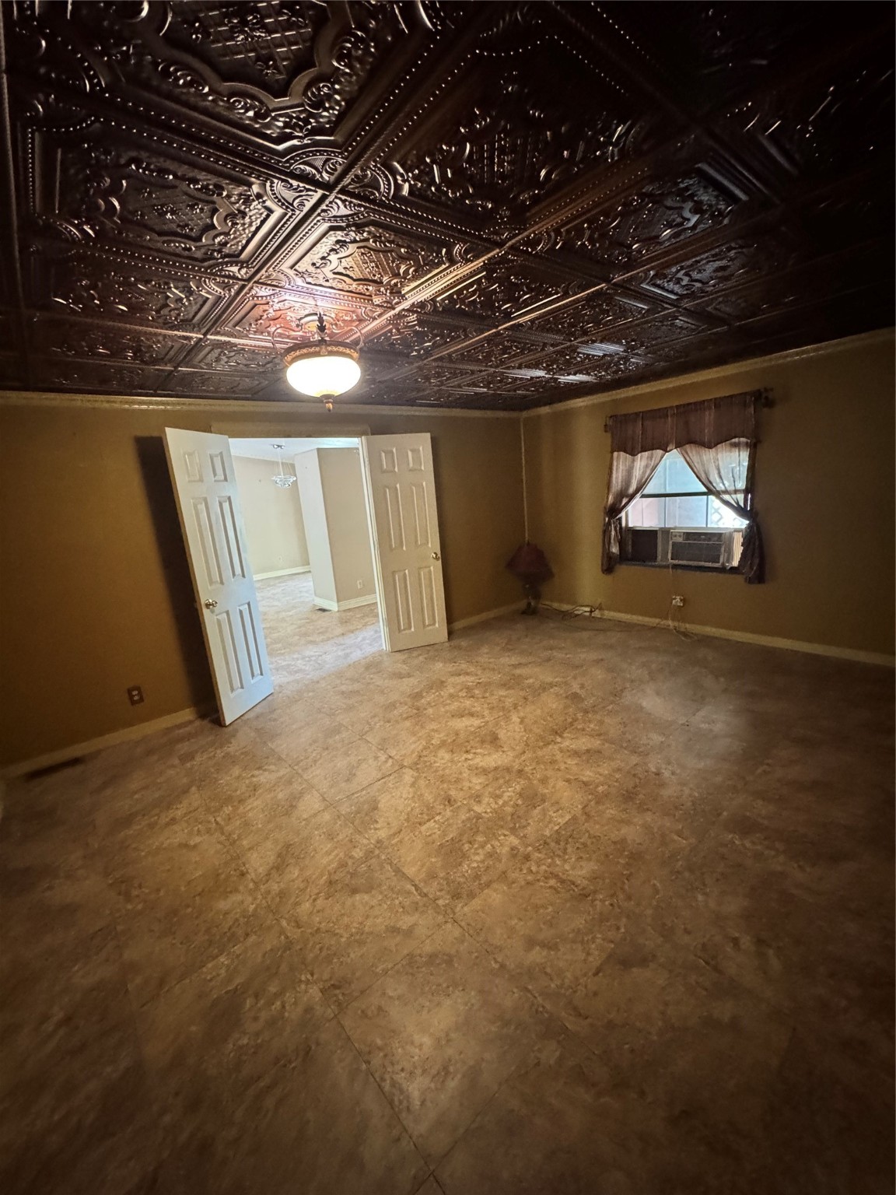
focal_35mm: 14
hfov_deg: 85.7
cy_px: 598
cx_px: 448
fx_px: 483
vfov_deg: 102.1
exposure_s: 1/40
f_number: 2.2
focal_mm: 2.22
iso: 1250
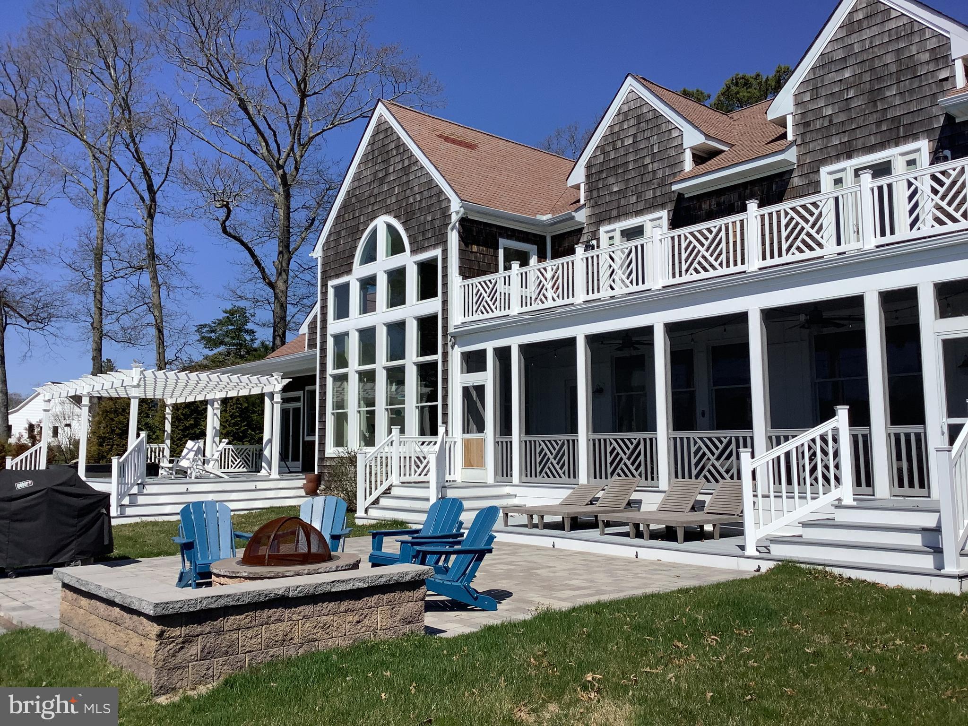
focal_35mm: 31
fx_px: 867
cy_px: 363
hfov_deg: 58.4
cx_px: 484
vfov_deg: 45.4
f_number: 2.4
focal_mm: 3.3
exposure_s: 1/2632
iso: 25
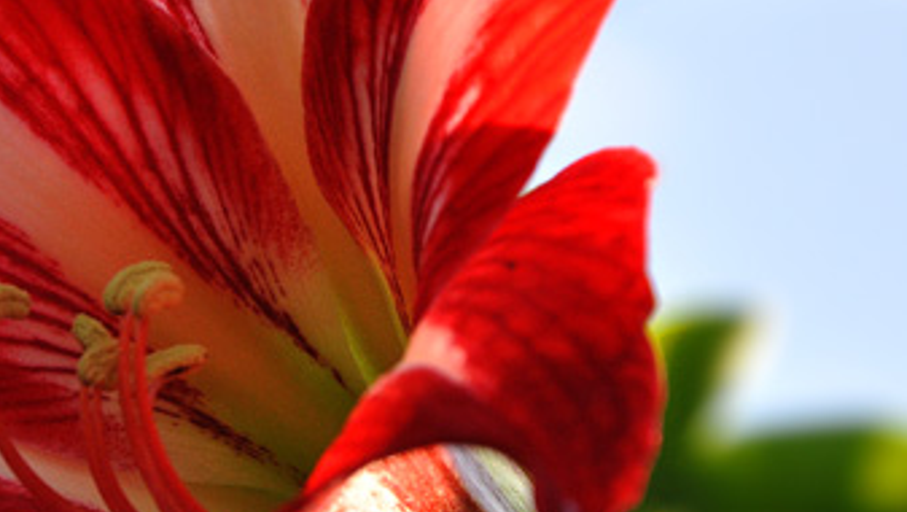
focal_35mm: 391
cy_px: 233
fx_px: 9415
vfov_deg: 3.1
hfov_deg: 5.5
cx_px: 234
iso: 560
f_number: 8
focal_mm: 105
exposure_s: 1/640
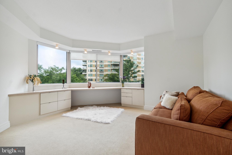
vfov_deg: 77.3
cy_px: 78
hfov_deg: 100.4
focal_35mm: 15
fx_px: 97
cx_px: 116
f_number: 9
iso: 200
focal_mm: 10
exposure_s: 1/15
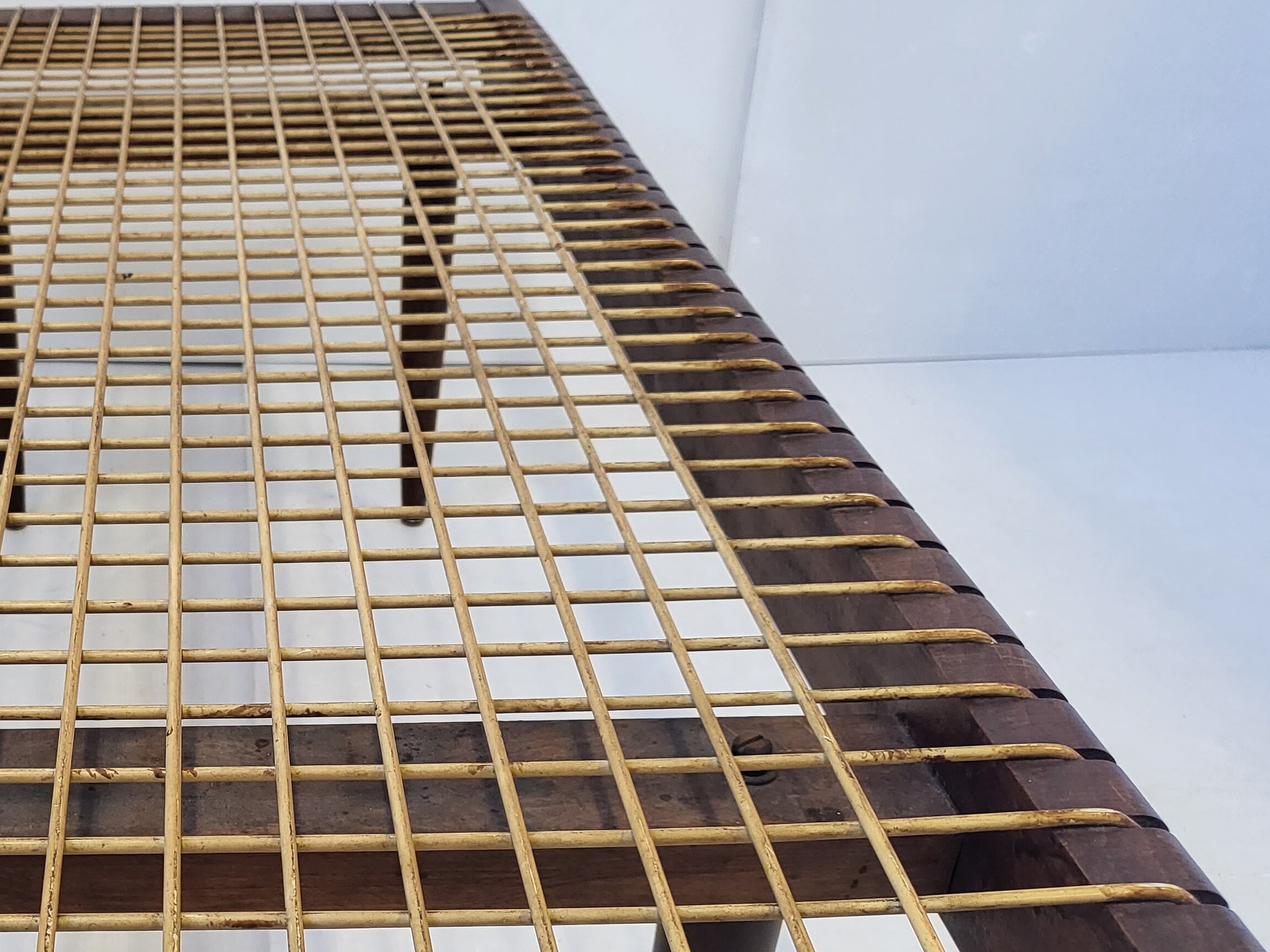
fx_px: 1651
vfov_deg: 31.5
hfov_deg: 39.9
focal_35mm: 45
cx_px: 203
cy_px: 739
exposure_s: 1/100
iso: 200
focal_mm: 4.25
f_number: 1.8
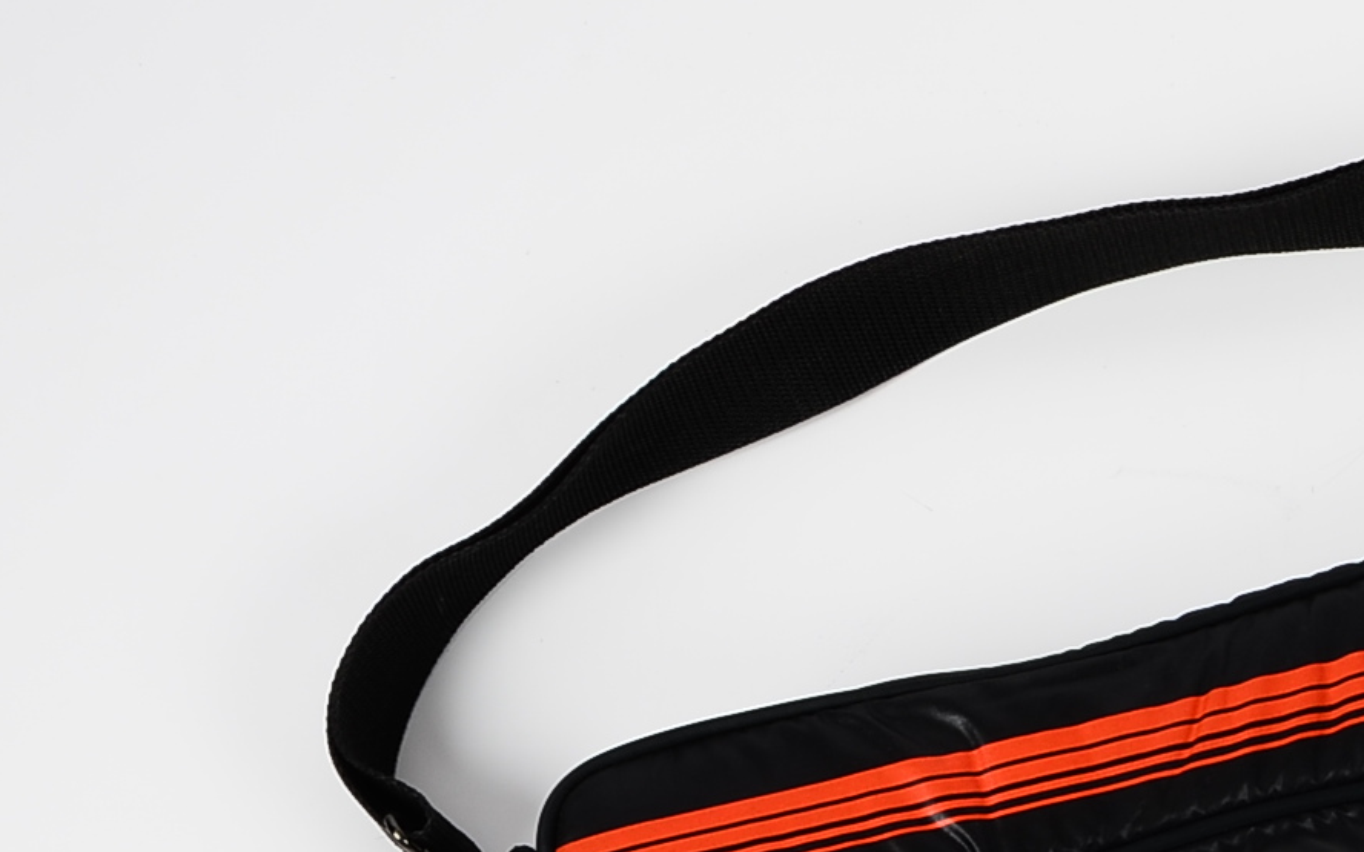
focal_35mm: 127
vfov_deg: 10.3
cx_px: 1834
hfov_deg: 15.5
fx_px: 4721
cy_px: 781
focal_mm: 30
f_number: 16
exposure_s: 1/160
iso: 100
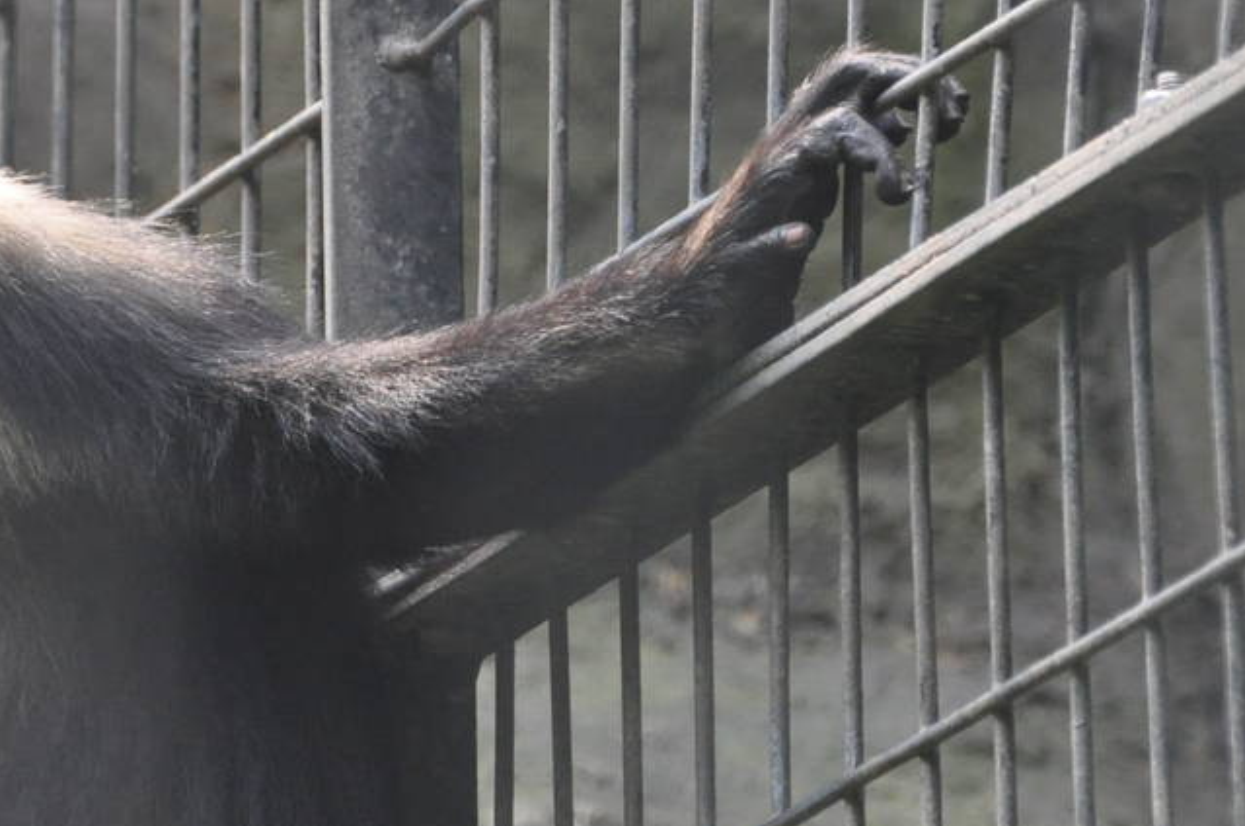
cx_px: 140
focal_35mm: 864
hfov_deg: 2.4
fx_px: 29835
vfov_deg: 1.6
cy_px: 628
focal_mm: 230
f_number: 5.3
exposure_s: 1/500
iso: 1250
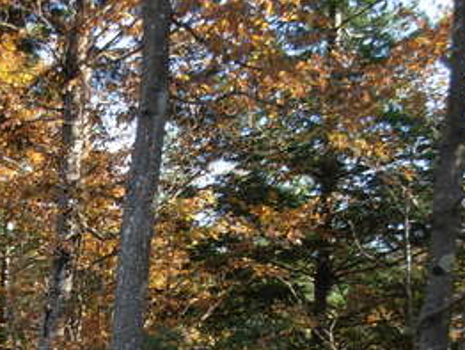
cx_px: 28
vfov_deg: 16.6
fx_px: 1170
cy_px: 357
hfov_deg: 21.9
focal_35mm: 87
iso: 79
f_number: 2.9
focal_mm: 6.3
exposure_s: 1/197
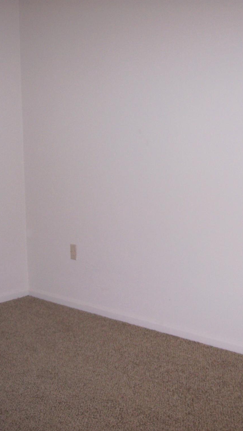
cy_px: 215
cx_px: 165
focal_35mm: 57
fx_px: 653
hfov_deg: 21.0
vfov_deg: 36.6
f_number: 2.8
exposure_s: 1/60
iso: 100
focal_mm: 8
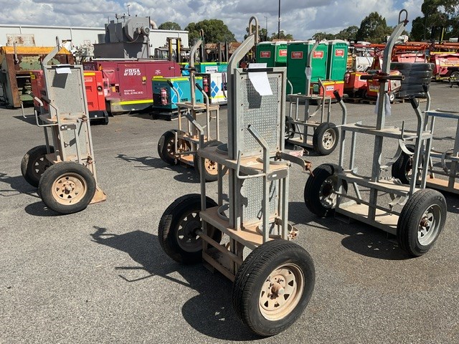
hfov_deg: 61.7
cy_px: 172
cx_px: 230
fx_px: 385
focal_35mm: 29
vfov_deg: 48.2
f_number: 1.8
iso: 16
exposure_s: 1/2227
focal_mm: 3
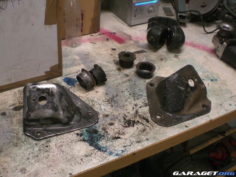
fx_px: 259
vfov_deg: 37.7
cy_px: 88
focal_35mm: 38
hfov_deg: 49.0
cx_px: 118
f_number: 3.1
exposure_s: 1/50
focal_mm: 6.3
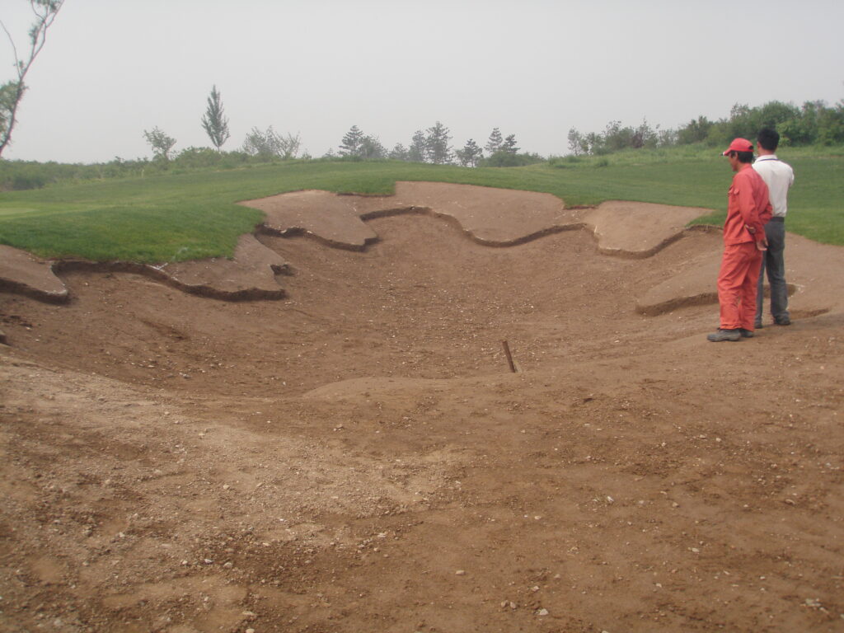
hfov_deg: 49.0
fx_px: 927
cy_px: 316
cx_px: 422
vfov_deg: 37.7
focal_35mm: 38
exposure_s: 1/640
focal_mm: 6.7
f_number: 3.5
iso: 80
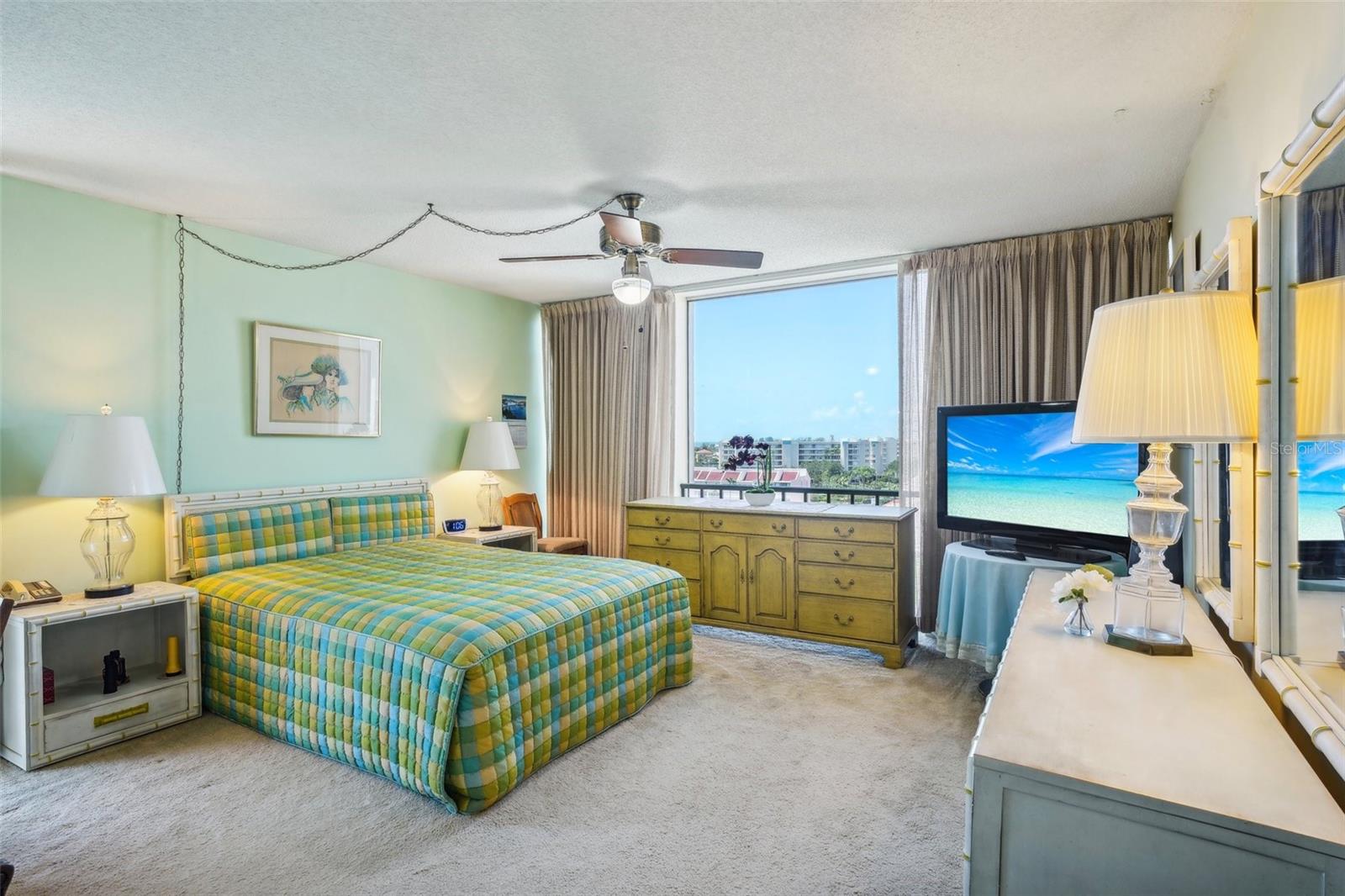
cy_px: 448
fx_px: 672
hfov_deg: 90.0
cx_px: 672
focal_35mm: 18
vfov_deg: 67.4
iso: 400
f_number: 8
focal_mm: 18
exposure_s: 1/15
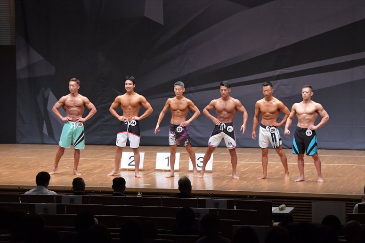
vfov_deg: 10.8
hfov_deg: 16.1
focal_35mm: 127
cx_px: 182
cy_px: 122
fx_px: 1287
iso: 8000
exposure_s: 1/400
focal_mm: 85
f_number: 5.6
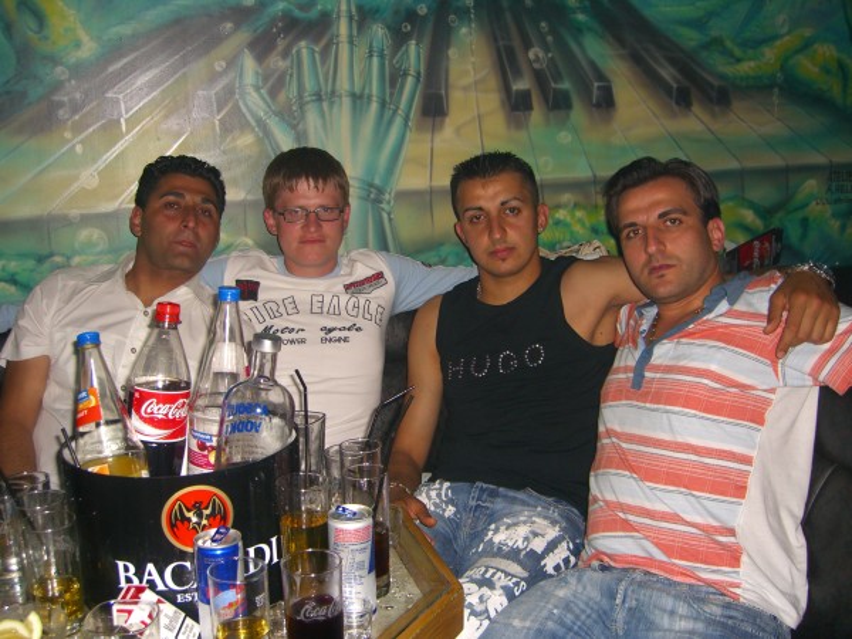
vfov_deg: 37.7
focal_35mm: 38
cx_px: 426
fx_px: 935
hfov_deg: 49.0
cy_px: 320
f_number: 2.8
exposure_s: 1/60
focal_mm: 7.9
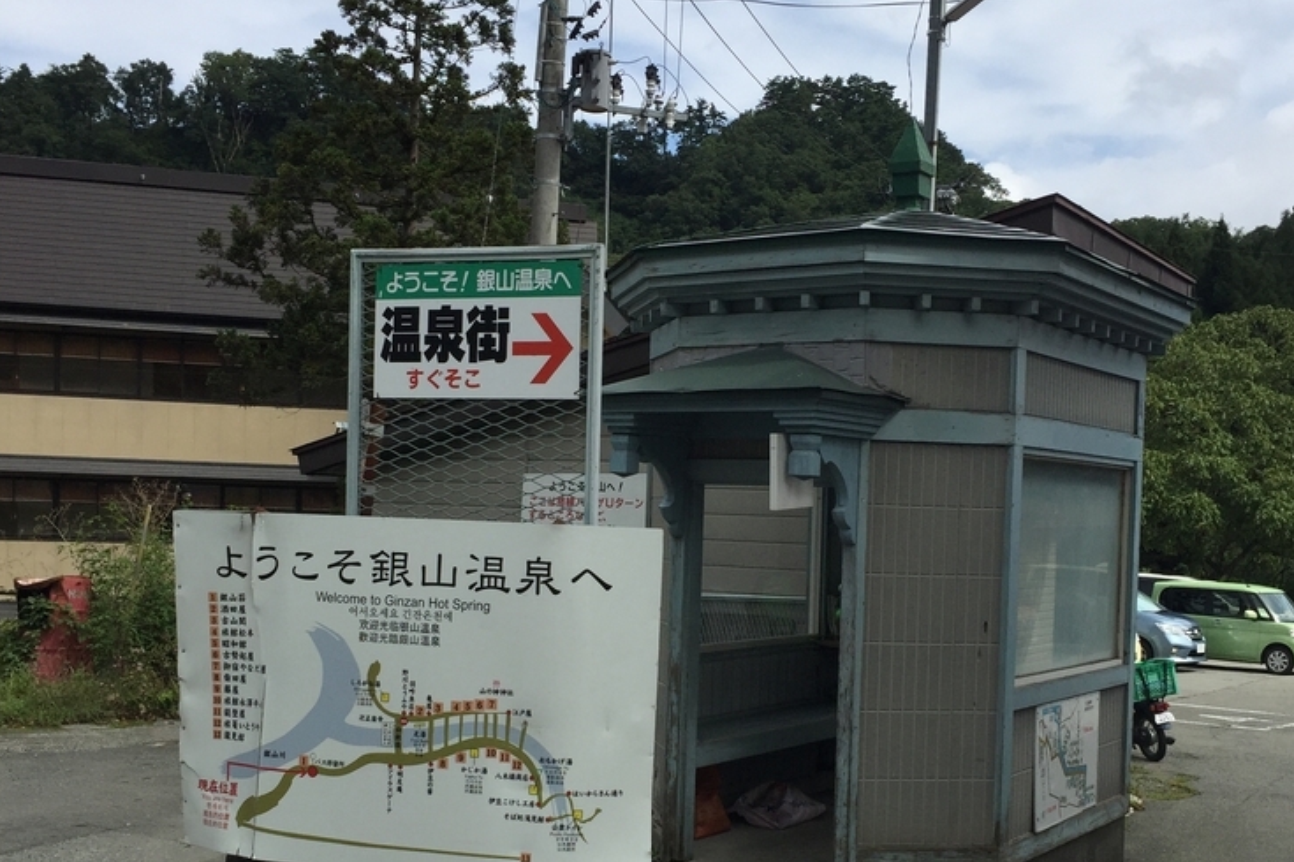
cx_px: 653
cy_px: 556
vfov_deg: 31.7
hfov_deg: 46.4
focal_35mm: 42
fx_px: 1510
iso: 32
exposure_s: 1/3597
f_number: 2.2
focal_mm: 4.15
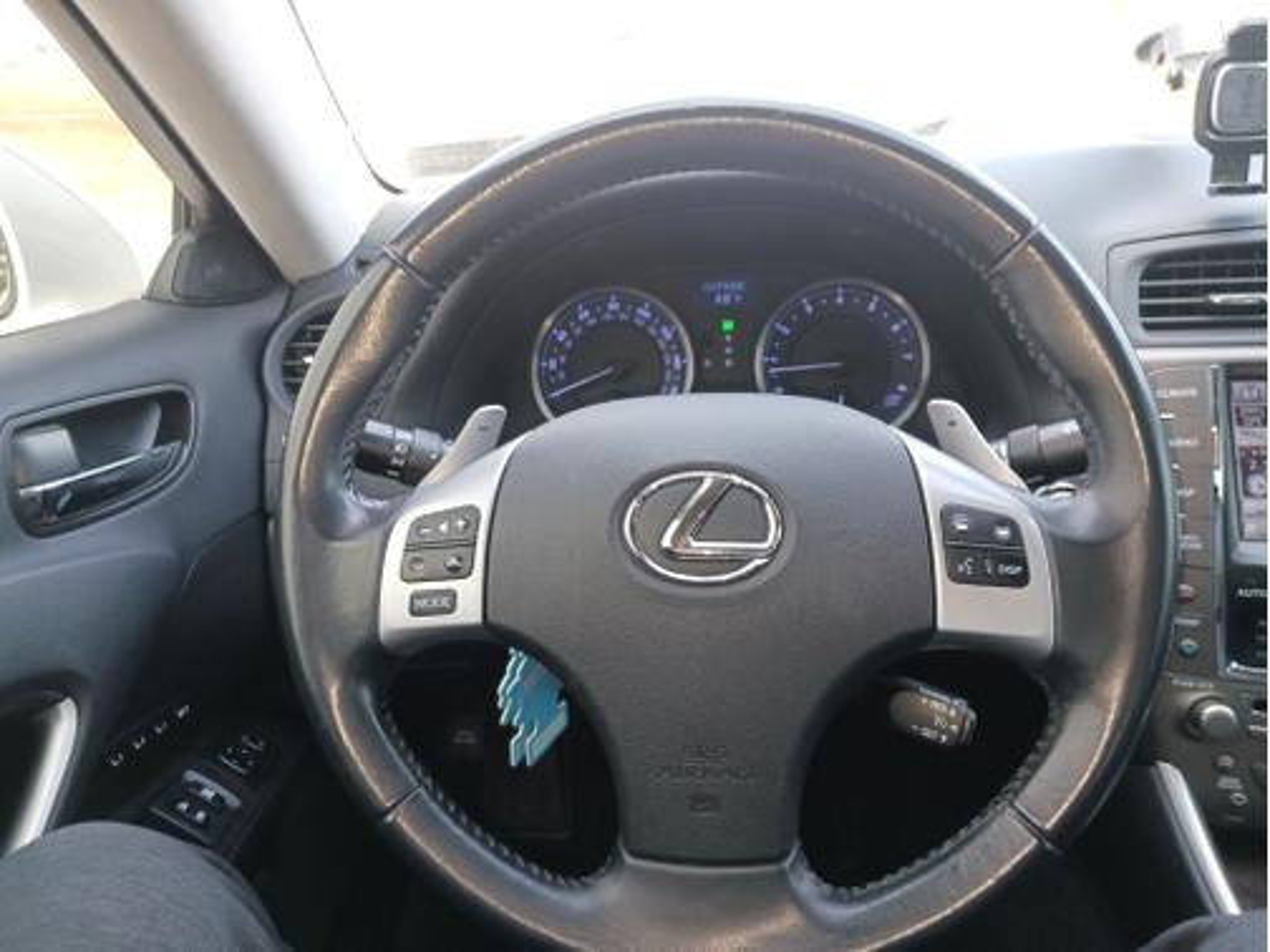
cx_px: 635
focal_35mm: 27
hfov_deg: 65.3
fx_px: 991
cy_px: 476
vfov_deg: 51.4
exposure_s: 1/50
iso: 80
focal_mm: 4
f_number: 1.8
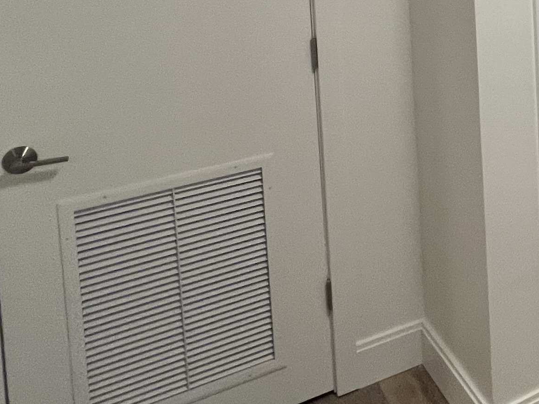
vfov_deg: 27.6
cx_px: 641
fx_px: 701
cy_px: -99
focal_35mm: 45
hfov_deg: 34.2
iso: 160
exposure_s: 1/60
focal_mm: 1.57
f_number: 1.8
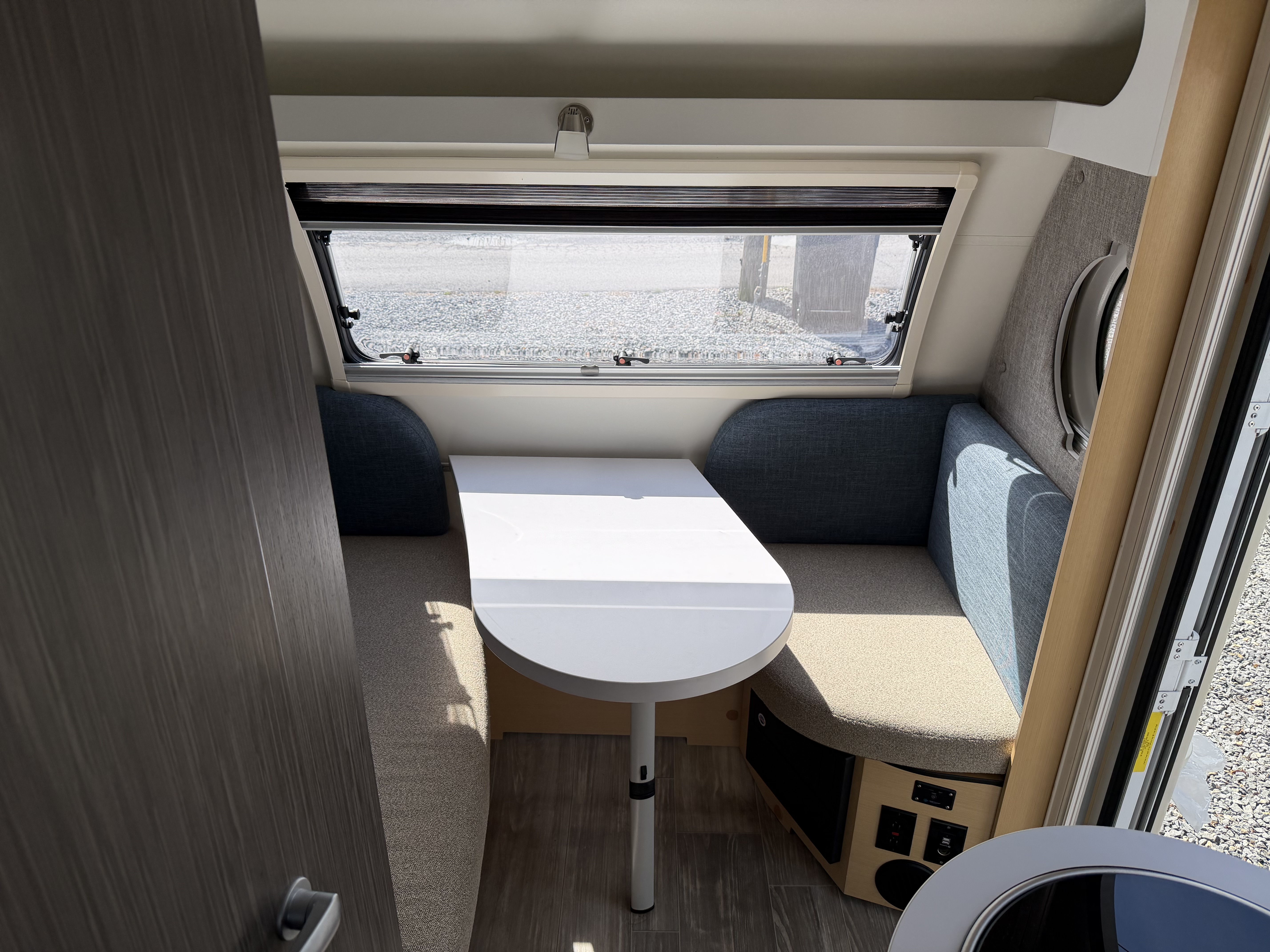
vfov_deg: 56.8
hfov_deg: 71.6
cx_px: 635
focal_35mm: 24
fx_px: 881
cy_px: 476
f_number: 1.78
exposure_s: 1/2801
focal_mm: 6.76
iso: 100
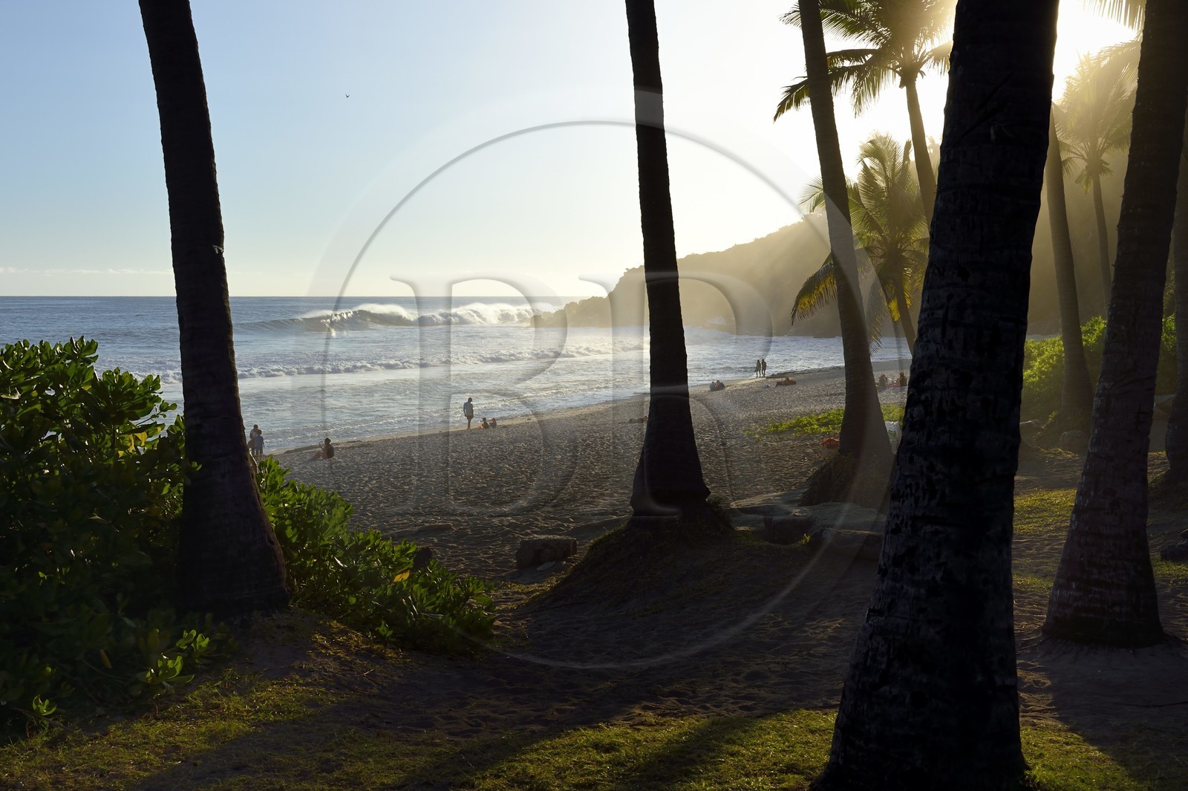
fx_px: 1385
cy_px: 396
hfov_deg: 46.4
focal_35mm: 42
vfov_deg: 31.9
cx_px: 594
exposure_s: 1/250
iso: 200
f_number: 13
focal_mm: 42
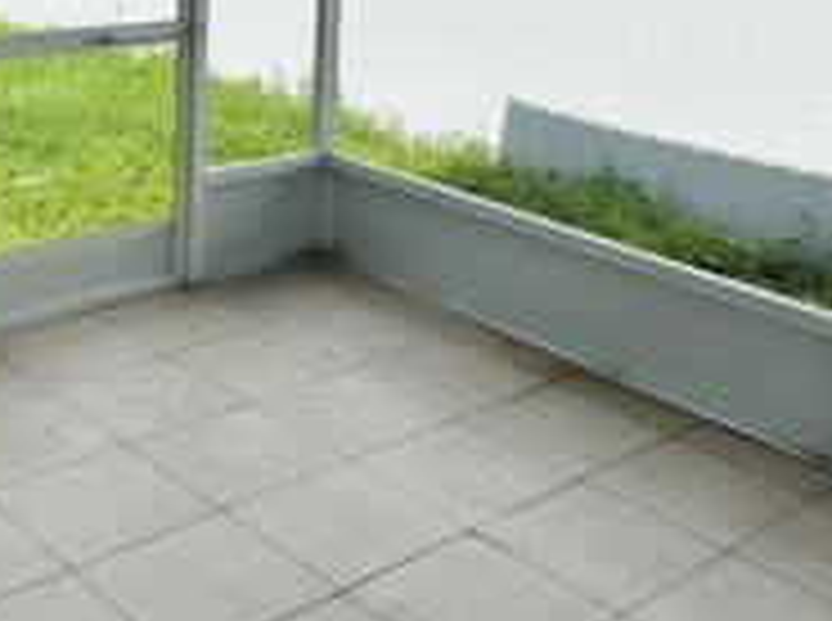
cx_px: 261
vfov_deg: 26.9
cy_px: 50
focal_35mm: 52
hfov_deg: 36.4
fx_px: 1247
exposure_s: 1/4545
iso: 80
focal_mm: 6.86
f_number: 1.78
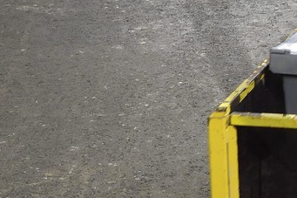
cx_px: 526
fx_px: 1121
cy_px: -99
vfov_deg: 9.8
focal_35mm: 136
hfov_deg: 13.6
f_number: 6.3
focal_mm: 29
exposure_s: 1/15
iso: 1600
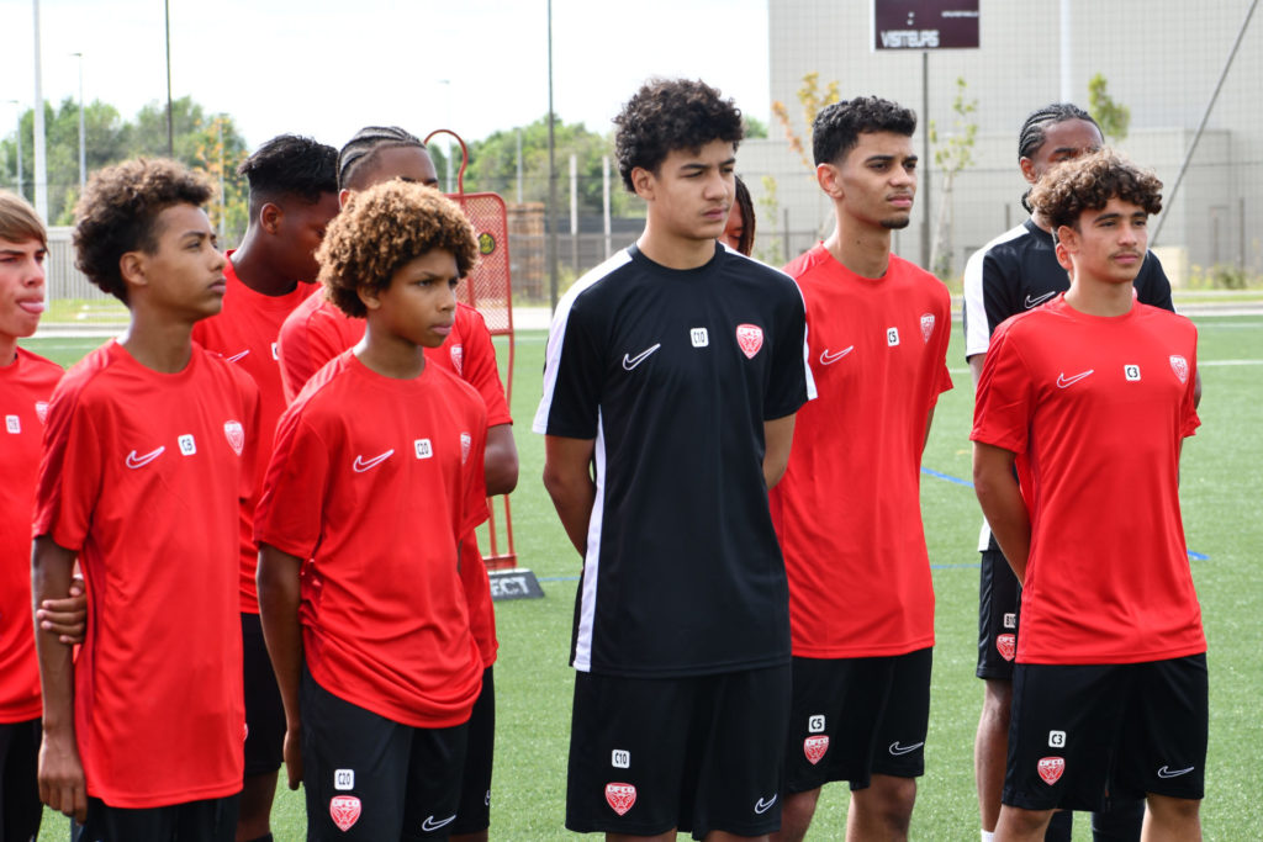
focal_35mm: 138
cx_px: 632
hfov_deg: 14.9
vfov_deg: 9.9
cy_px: 421
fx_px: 4842
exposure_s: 1/250
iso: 200
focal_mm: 92
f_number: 7.1
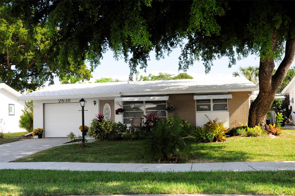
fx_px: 344
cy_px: 98
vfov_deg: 31.8
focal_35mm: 42
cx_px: 148
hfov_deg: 46.5
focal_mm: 28
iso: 2200
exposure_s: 1/4000
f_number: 7.1
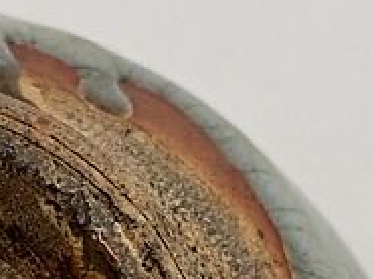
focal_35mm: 169
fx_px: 1822
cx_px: -123
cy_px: 580
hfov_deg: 11.4
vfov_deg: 8.3
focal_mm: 4.25
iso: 64
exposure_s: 1/53
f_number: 1.8
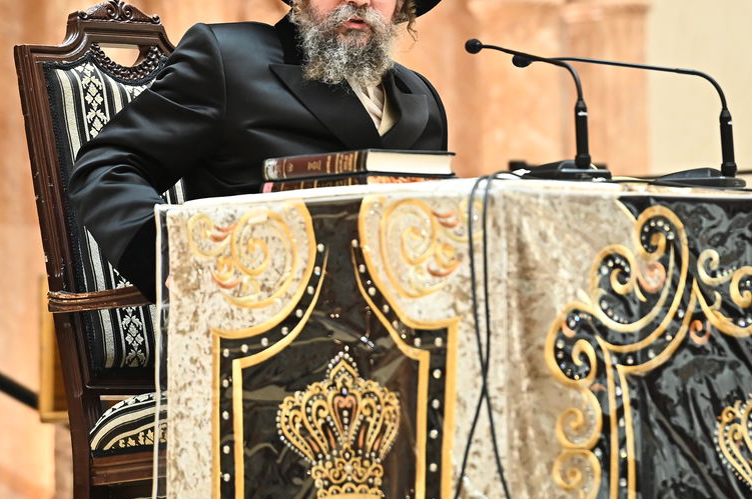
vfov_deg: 3.7
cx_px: 329
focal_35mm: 373
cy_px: 74
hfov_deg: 5.5
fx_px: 7783
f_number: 4
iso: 2000
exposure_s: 1/200
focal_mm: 200
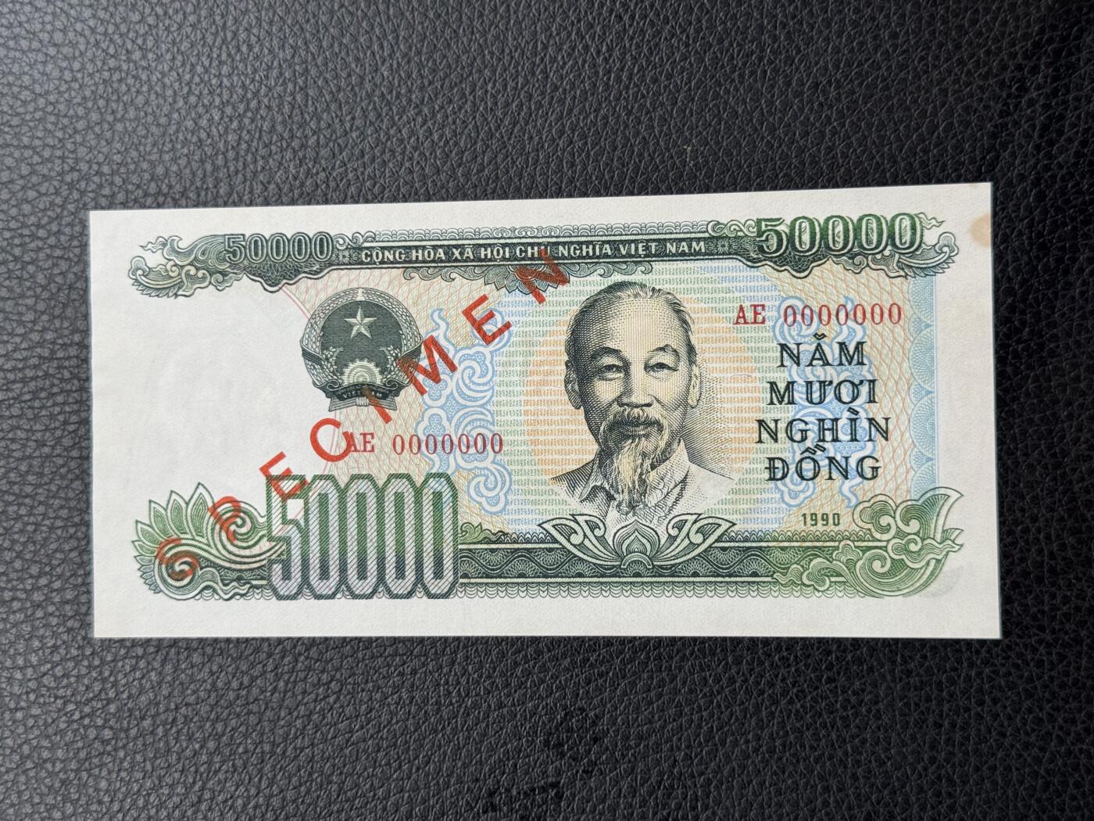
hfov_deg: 39.7
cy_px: 410
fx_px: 1517
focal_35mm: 48
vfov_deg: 30.3
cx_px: 547
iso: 64
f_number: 1.78
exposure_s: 1/121
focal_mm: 6.76
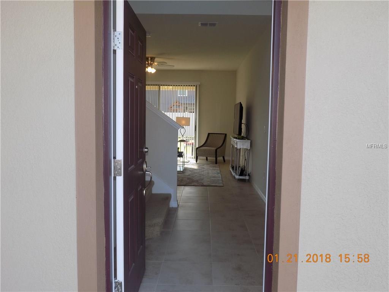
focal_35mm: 30
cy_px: 146
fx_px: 337
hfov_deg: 60.0
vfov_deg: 46.8
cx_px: 194
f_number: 3.3
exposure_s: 1/80
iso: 80
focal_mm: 5.3
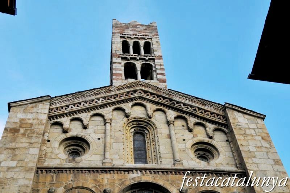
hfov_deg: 41.2
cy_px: 96
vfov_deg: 28.0
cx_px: 145
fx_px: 386
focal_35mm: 48
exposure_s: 1/200
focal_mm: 32
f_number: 7.1
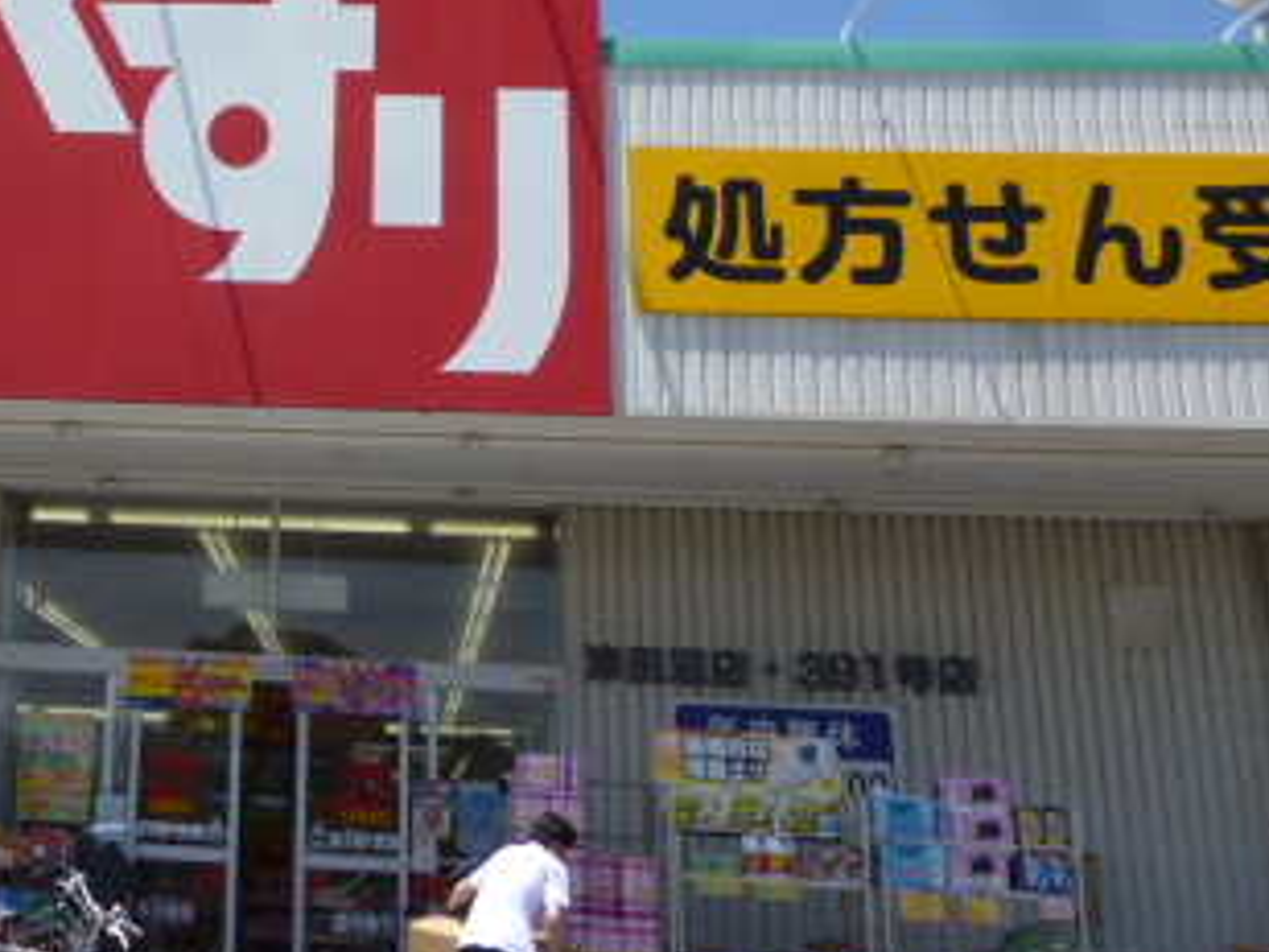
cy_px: 21
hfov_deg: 34.6
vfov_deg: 26.7
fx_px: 1906
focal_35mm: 52
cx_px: 115
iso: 80
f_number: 4.5
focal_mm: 4.5
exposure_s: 1/400
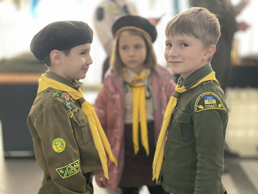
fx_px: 388
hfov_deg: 36.8
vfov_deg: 28.0
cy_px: 97
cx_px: 129
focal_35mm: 52
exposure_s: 1/100
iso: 200
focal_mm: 6
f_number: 2
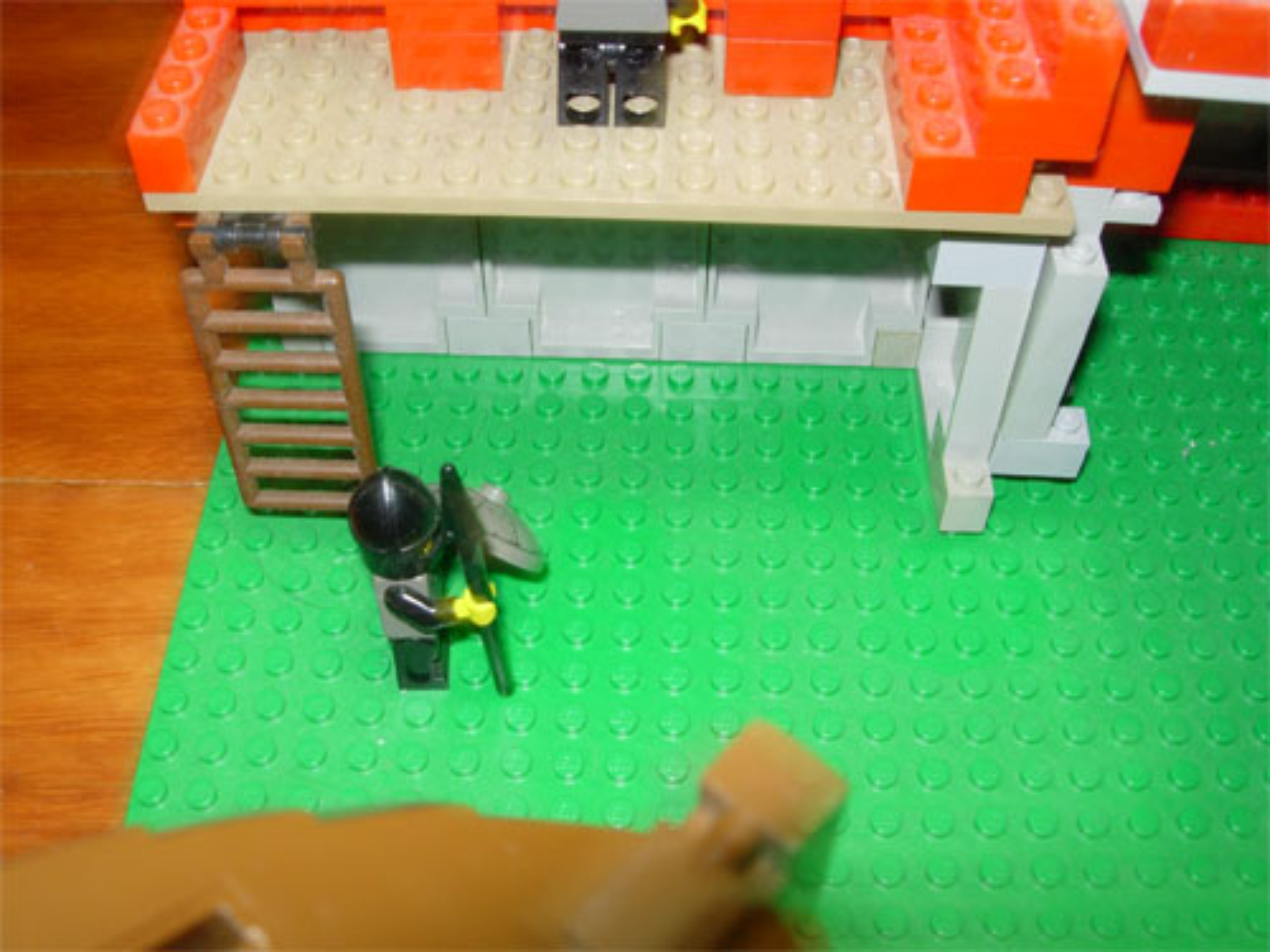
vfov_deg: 37.7
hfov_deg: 49.0
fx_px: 1394
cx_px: 635
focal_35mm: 38
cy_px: 476
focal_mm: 7.8
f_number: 4.8
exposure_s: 1
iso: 79
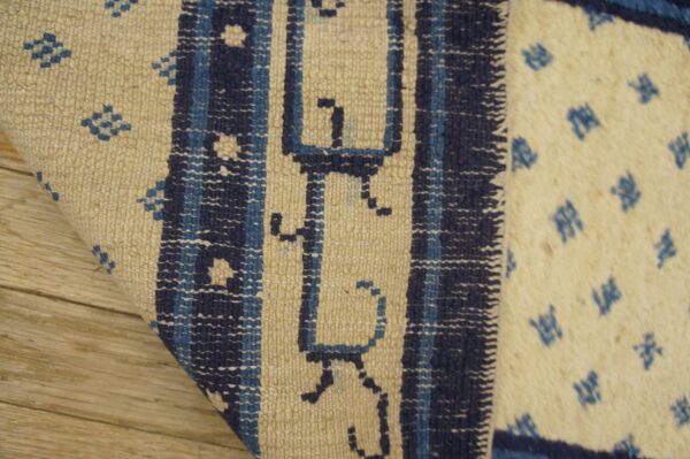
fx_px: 517
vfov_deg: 47.9
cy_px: 230
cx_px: 345
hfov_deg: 67.4
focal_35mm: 27
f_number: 4
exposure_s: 1/60
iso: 800
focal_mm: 18
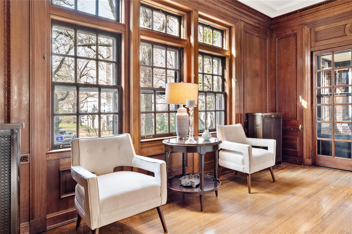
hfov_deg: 73.8
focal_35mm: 24
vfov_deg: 53.1
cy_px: 117
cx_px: 176
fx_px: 235
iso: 400
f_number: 6.3
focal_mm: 12
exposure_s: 1/10
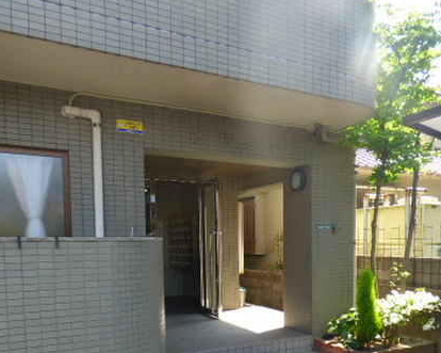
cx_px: 284
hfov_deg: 53.4
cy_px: 277
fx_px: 431
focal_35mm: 33
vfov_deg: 42.7
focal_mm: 3.58
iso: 100
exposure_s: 1/250
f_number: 2.8
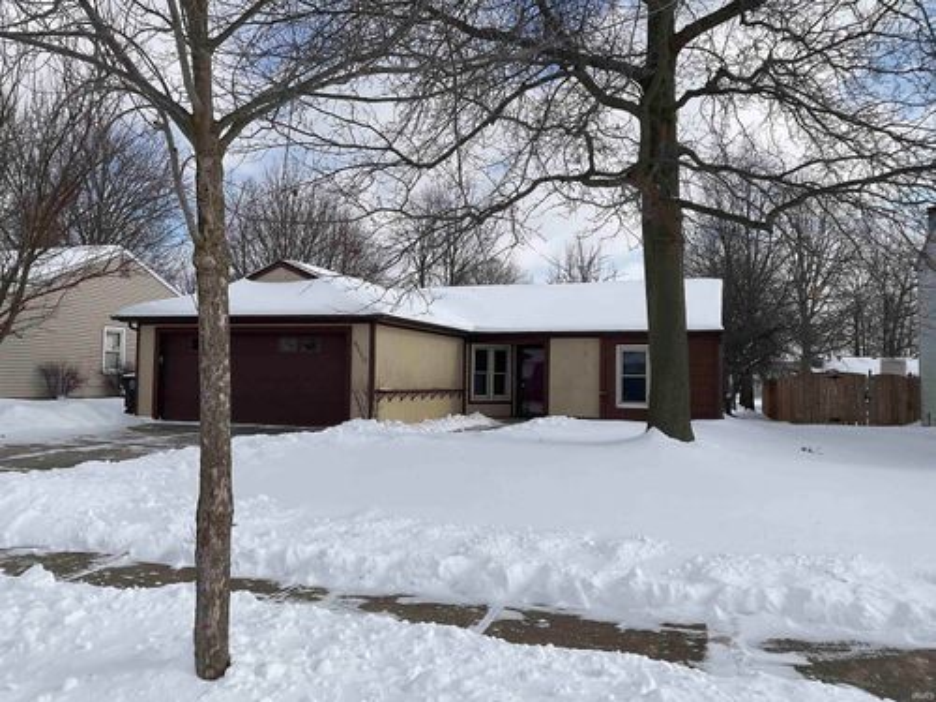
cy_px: 351
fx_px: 784
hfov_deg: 61.7
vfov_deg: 48.2
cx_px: 468
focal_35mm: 29
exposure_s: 1/4785
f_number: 1.8
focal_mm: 3
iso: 20
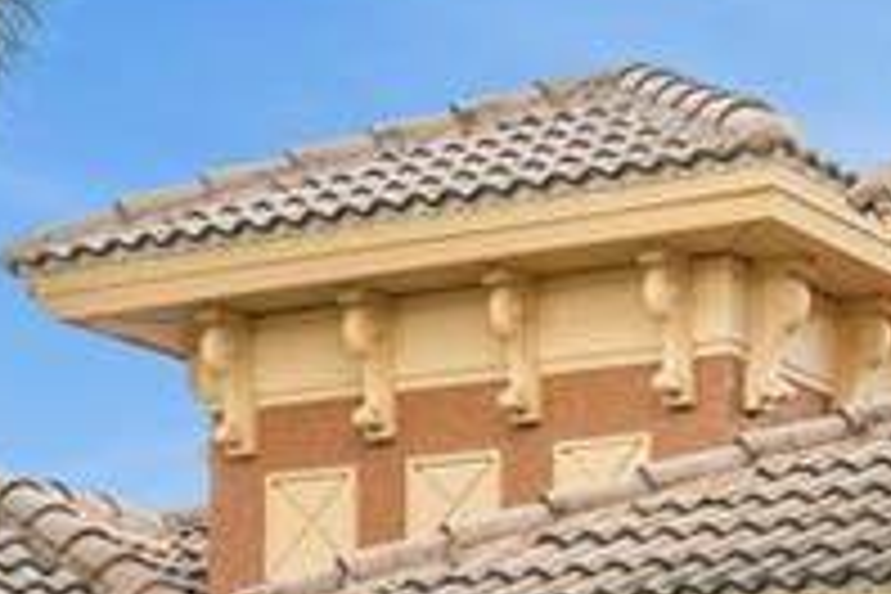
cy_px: 1323
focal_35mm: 171
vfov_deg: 7.6
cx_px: 878
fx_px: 4232
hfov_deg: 11.9
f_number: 8
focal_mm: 33
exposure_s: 1/100
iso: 200
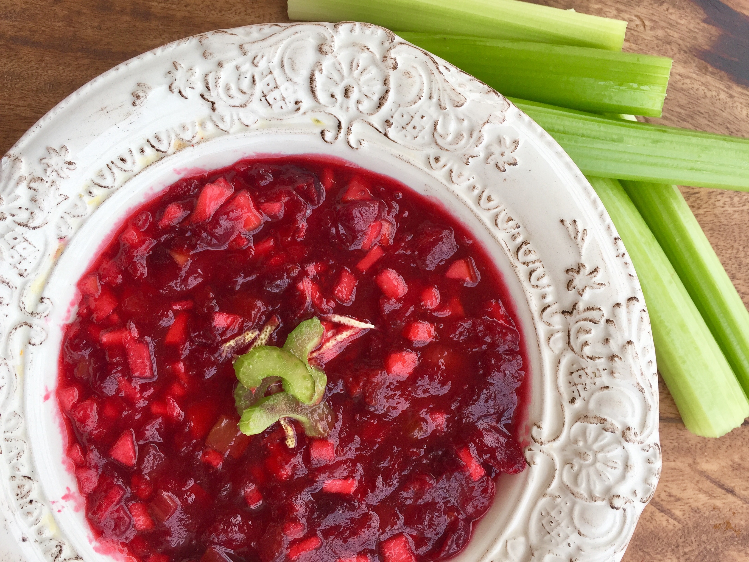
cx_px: 374
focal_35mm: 29
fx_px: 627
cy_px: 281
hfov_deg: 61.7
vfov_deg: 48.2
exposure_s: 1/120
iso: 32
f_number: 2.2
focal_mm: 4.15
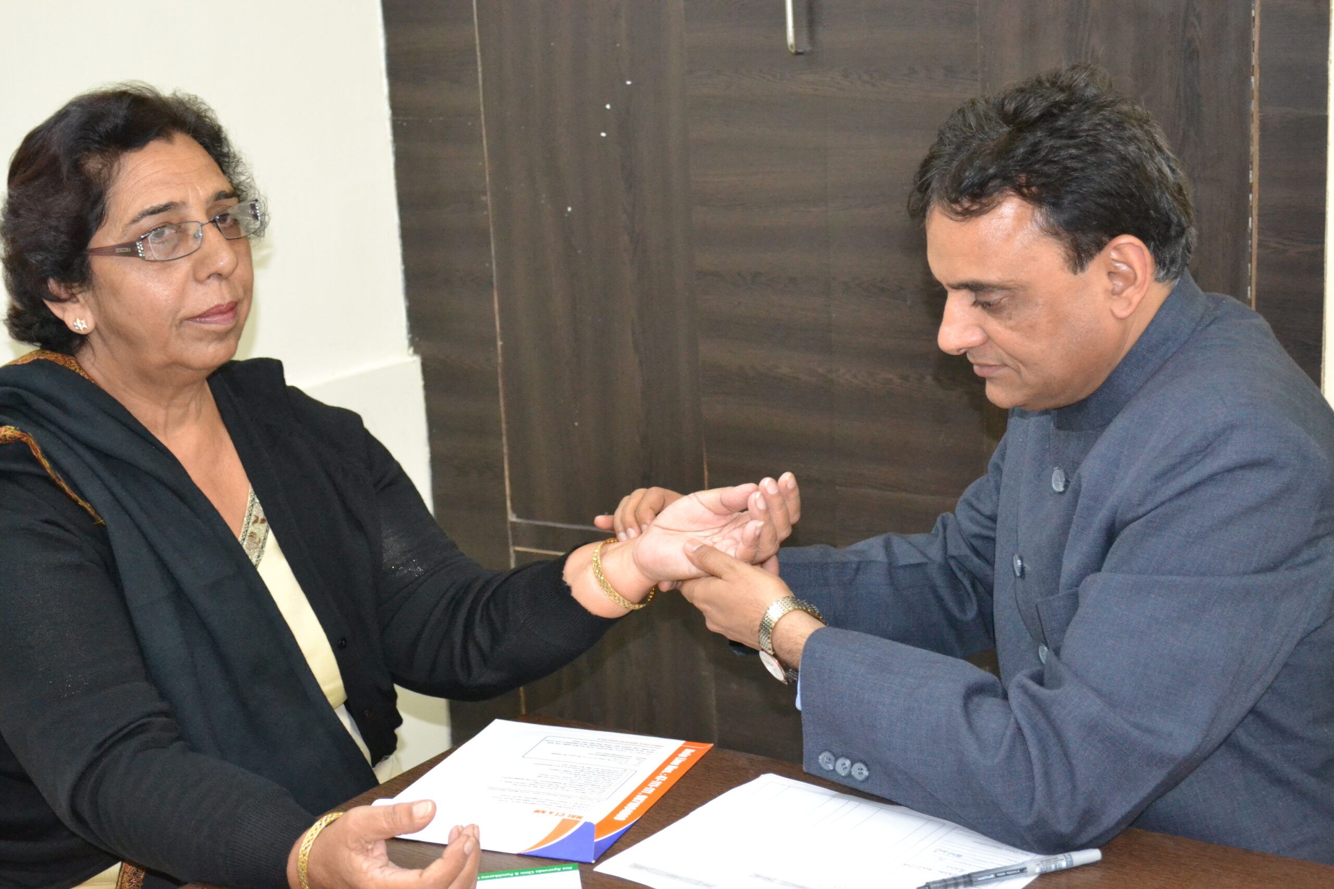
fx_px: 2112
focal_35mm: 57
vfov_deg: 23.8
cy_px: 444
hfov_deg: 35.1
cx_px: 667
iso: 2800
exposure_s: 1/60
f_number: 5
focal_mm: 38
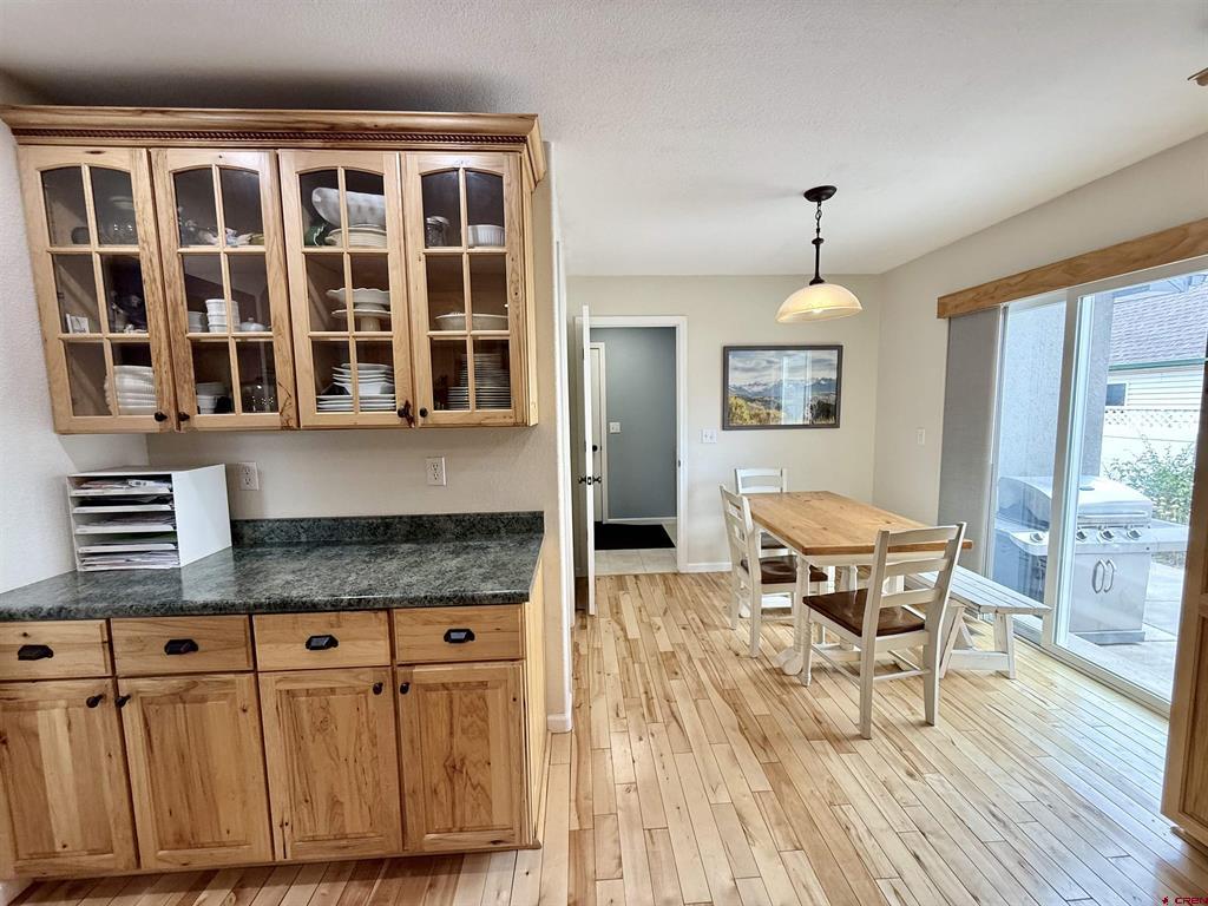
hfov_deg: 102.1
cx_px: 604
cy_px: 453
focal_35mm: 14
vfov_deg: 85.7
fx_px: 489
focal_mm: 2.22
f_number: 2.2
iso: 200
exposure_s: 1/120
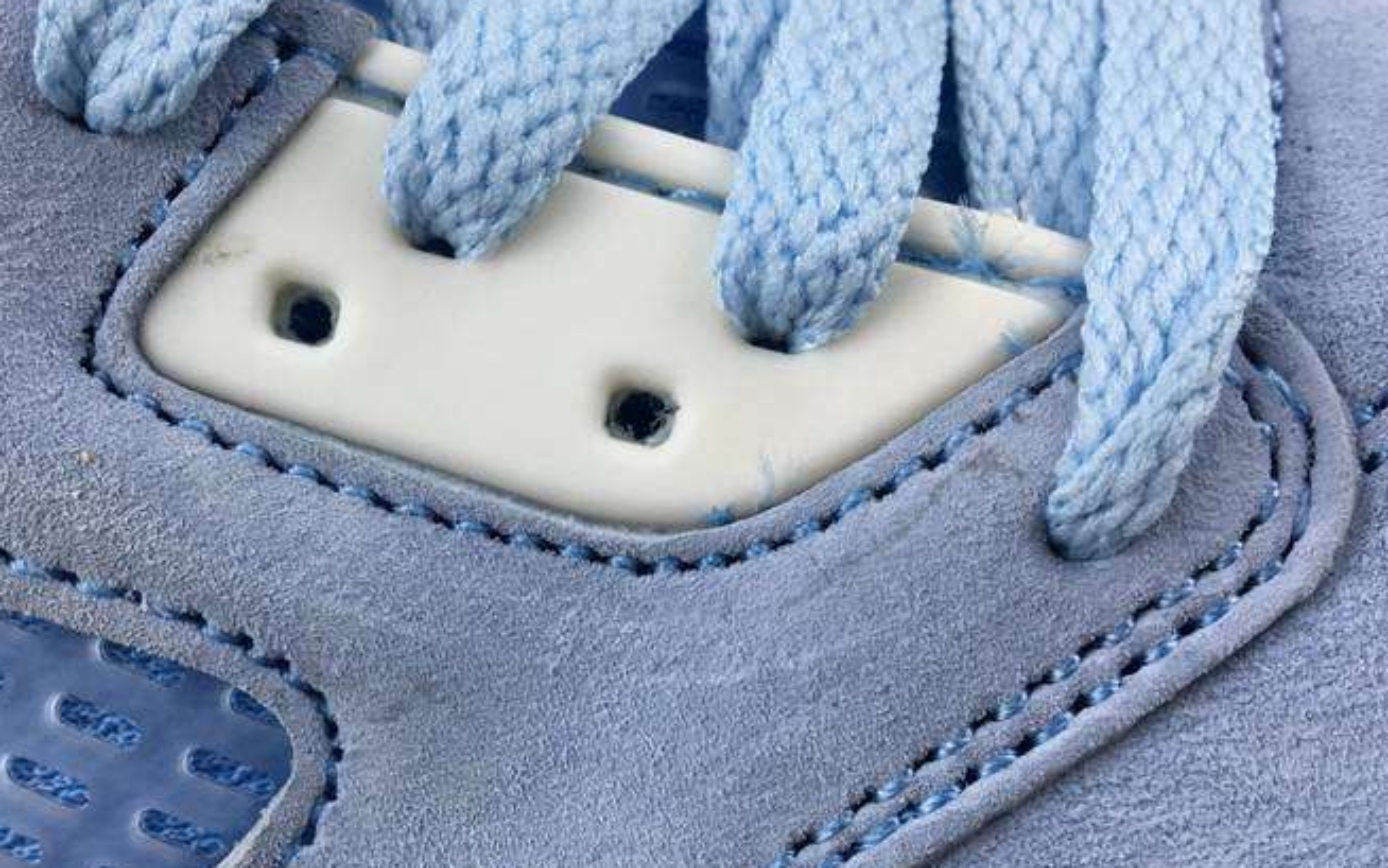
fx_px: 1778
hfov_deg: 42.4
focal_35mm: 47
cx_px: 545
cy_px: 503
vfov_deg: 27.4
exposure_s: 1/100
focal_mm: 4.15
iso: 32
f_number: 2.2
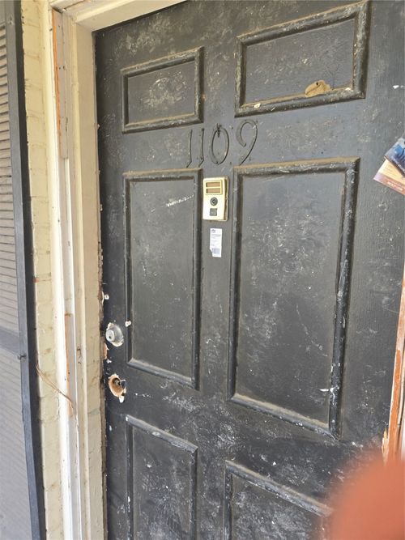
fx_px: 359
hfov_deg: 58.9
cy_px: 270
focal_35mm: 23
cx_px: 202
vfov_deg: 73.9
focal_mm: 5.4
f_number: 1.8
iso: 100
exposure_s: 1/180
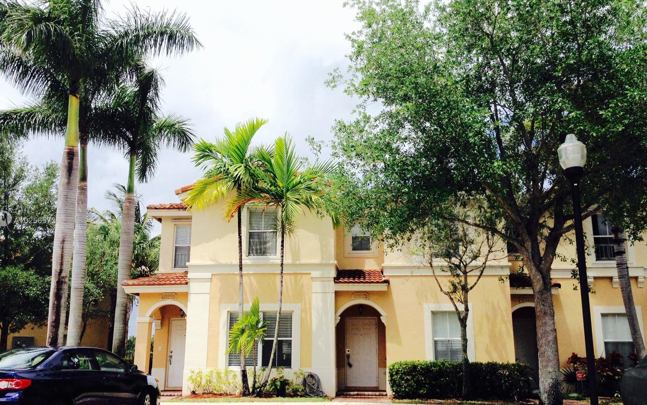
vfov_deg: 35.3
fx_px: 635
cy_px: 221
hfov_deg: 54.0
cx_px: 323
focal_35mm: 36
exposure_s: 1/2710
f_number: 2.4
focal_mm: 4.12
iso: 50
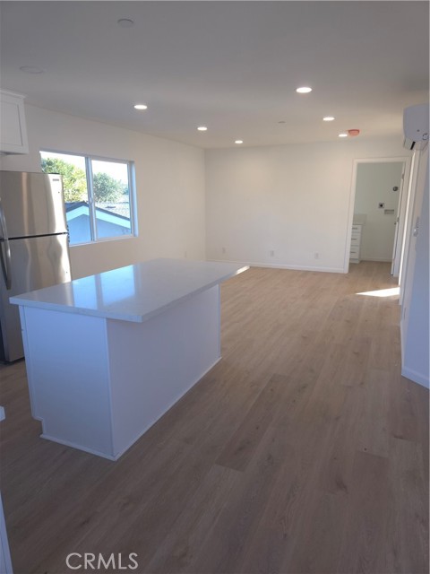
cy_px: 287
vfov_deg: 73.9
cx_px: 215
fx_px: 381
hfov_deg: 58.9
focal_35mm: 23
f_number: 1.8
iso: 50
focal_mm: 5.4
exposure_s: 1/120
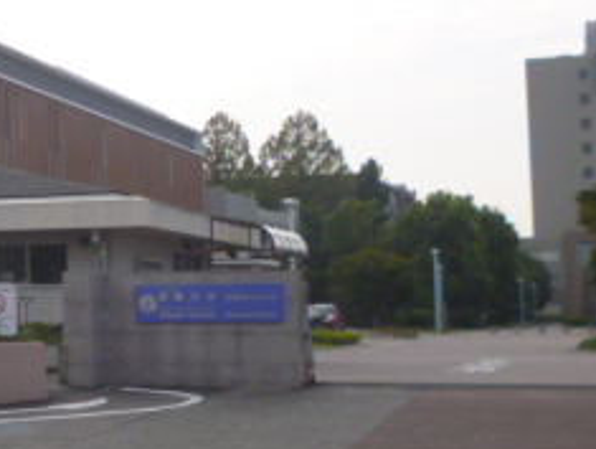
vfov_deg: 17.0
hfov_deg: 21.1
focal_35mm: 87
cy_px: 221
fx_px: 1500
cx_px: -94
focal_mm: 5.7
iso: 100
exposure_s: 1/1300
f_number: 2.9
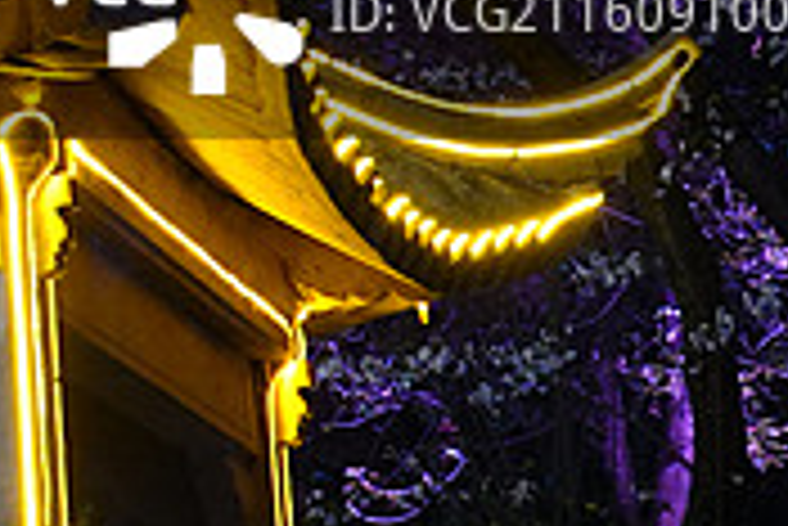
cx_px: -829
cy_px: -564
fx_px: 4798
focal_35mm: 219
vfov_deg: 6.1
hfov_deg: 8.8
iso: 800
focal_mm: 17.88
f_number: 4
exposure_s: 1/40
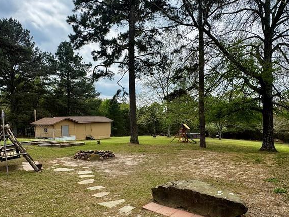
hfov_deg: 69.3
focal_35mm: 25
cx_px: 155
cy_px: 126
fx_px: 209
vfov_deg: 54.6
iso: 50
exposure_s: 1/727
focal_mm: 2.22
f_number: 2.2
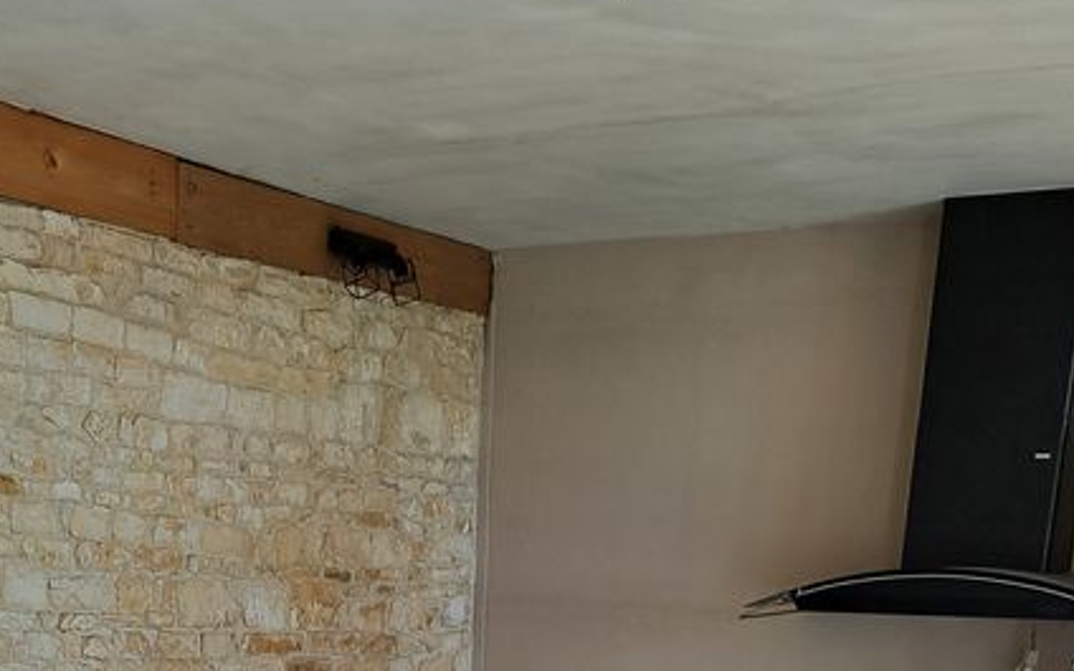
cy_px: 1188
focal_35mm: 60
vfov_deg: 17.7
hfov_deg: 34.0
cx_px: 466
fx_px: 1756
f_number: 1.8
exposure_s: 1/100
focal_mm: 5.23
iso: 50
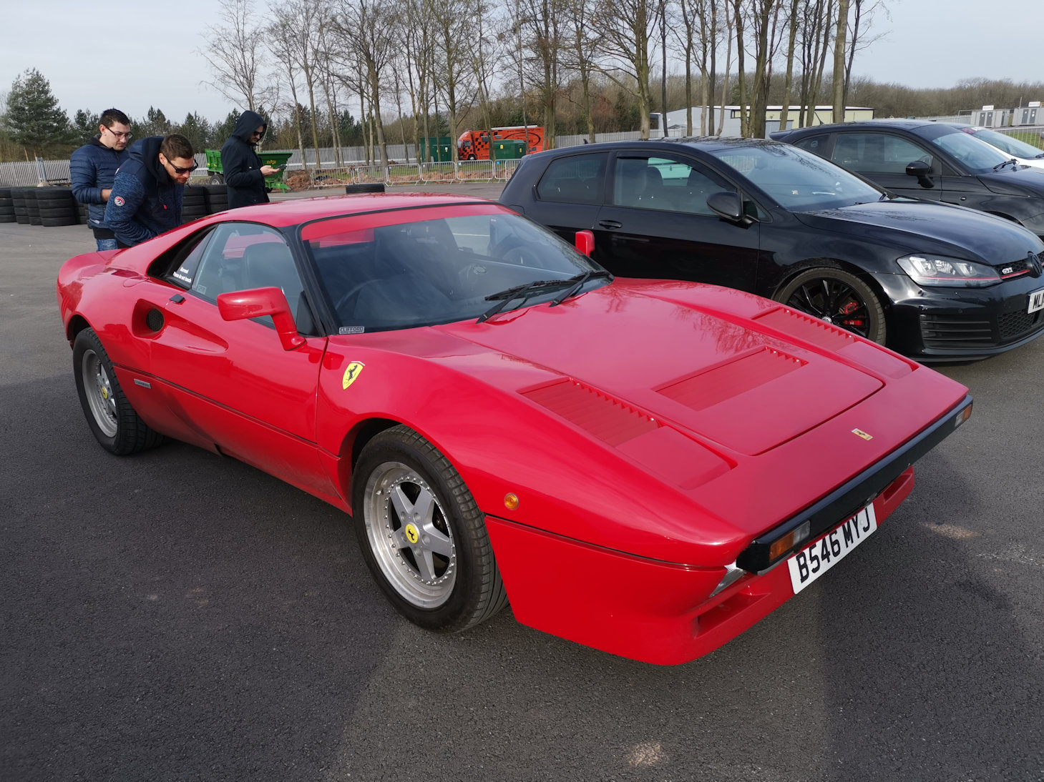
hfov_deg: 65.3
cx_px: 522
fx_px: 814
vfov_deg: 51.3
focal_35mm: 27
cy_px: 391
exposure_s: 1/786
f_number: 1.8
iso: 50
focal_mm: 5.58
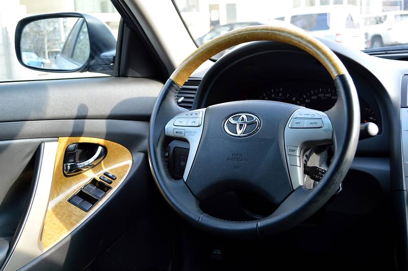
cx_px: 204
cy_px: 136
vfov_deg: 28.0
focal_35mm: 48
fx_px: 544
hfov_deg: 41.1
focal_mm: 32
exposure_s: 1/100
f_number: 5
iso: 400
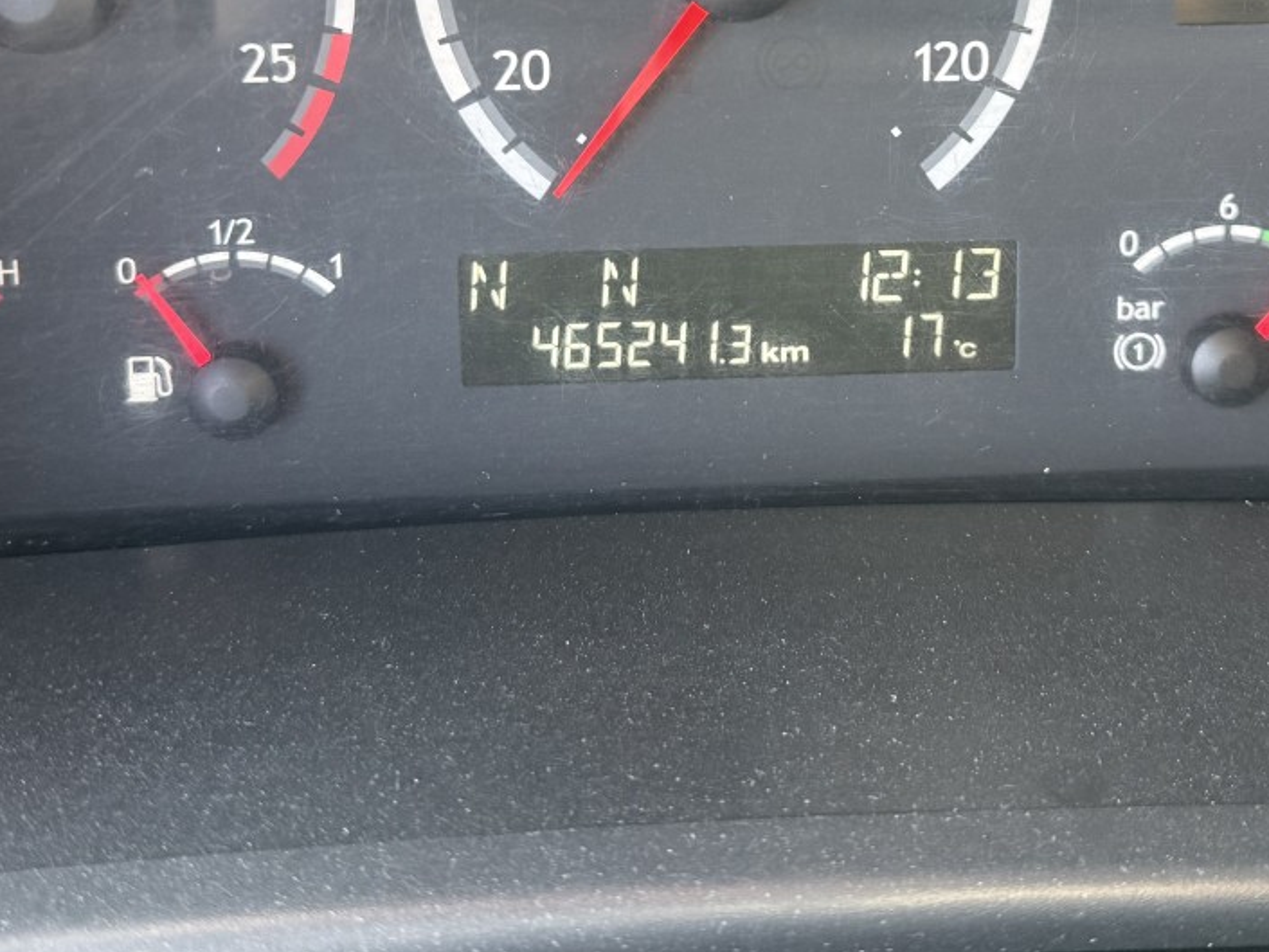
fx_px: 1797
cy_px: 119
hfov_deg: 38.7
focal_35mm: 49
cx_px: 763
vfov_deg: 28.7
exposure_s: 1/102
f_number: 1.78
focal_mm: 6.76
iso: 200
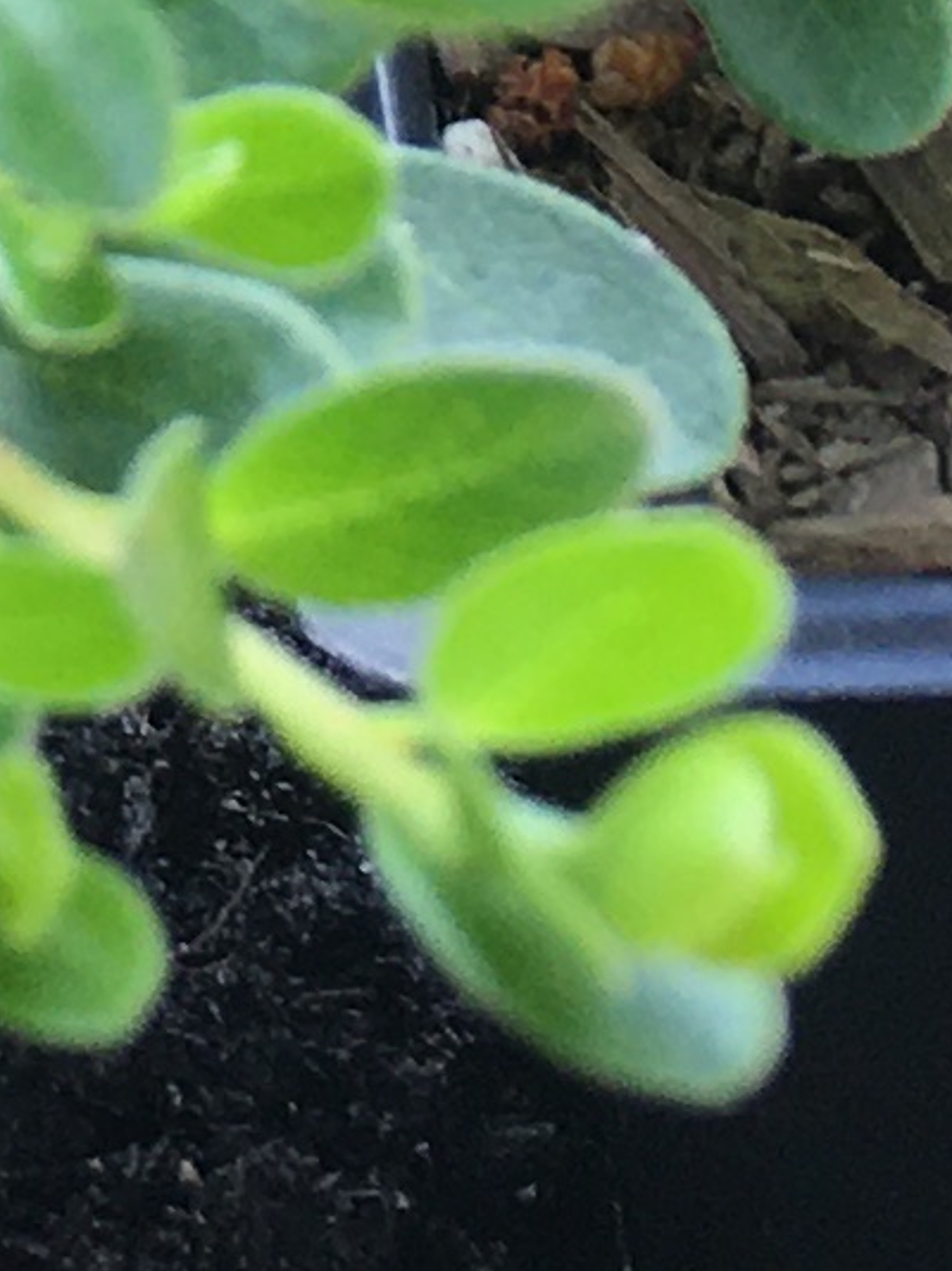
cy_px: -2135
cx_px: -633
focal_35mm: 219
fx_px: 8037
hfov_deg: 6.7
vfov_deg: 8.1
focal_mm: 4.15
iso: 25
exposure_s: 1/60
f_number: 2.2
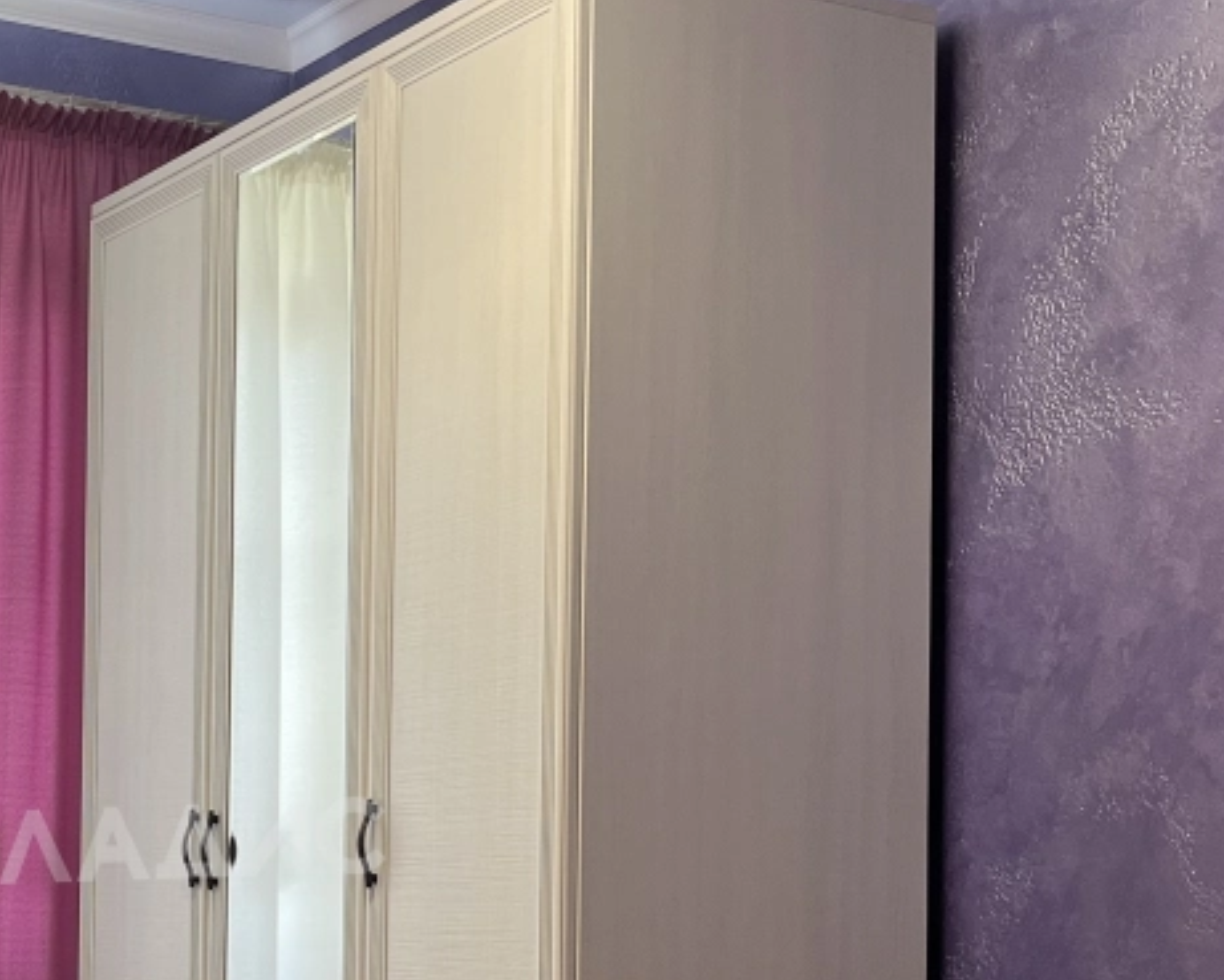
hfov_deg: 26.4
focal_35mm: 69
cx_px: 80
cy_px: 838
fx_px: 2500
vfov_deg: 21.8
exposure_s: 1/100
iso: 64
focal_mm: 5.1
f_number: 1.6
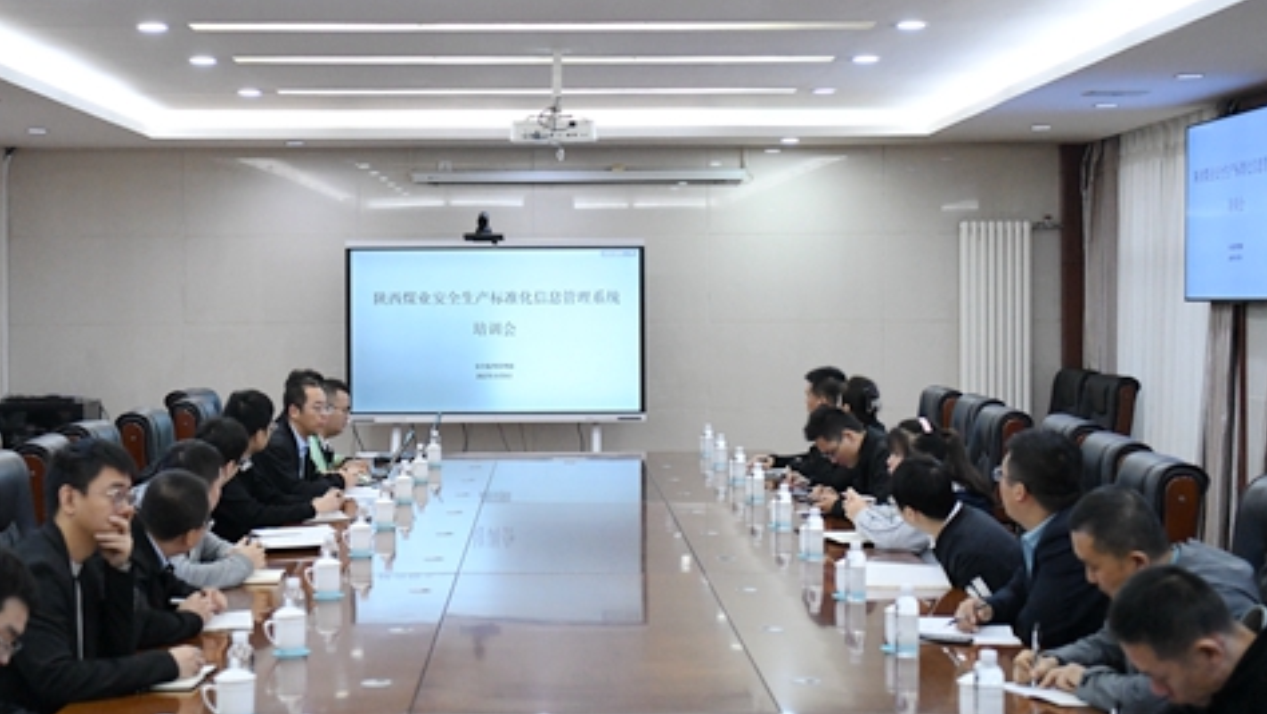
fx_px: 2050
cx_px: 548
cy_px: 291
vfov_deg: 19.7
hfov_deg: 34.3
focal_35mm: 61
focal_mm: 46
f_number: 2.8
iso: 6400
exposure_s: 1/1000
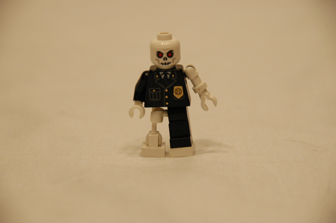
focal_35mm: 300
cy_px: 112
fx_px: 2797
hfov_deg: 6.9
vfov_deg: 4.6
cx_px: 168
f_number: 5.6
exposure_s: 1/30
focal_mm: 200
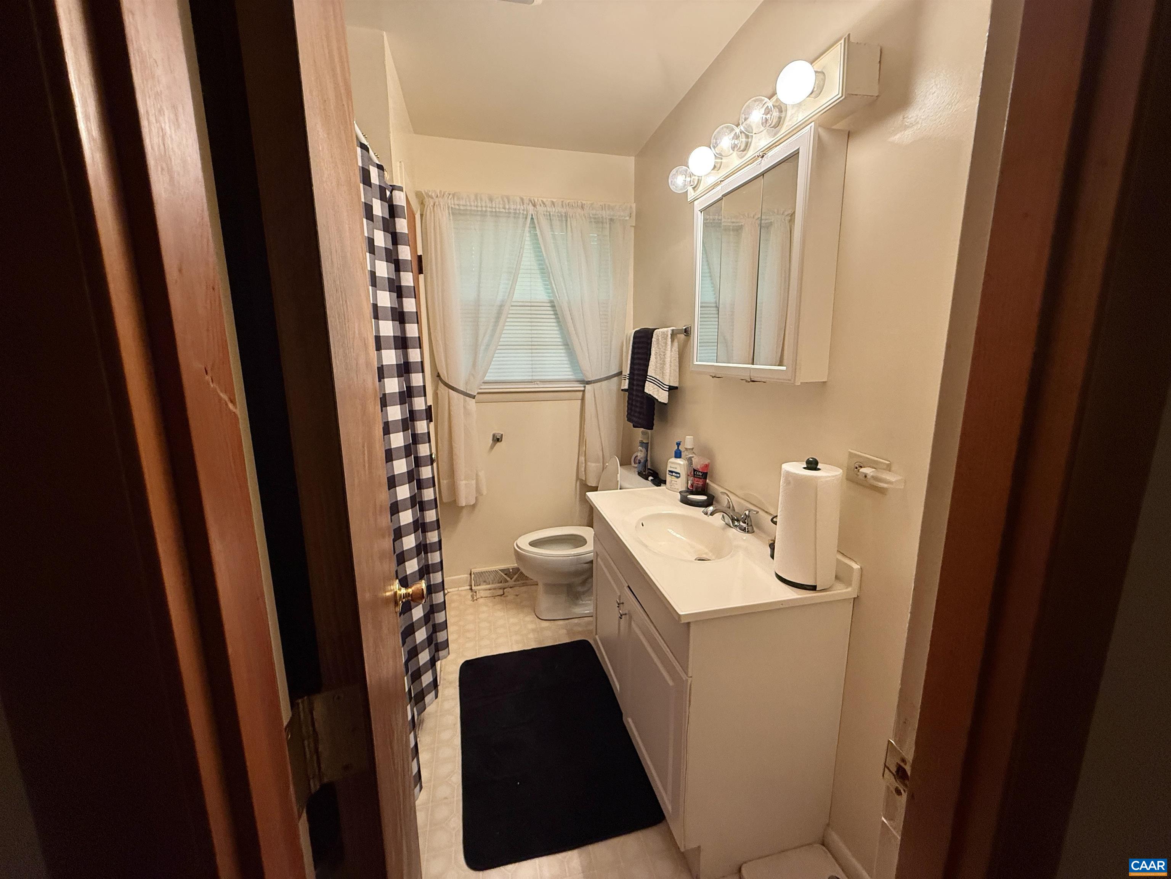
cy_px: 440
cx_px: 586
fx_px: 474
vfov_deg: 85.7
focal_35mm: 14
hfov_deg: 102.1
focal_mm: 2.22
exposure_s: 1/60
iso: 250
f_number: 2.2
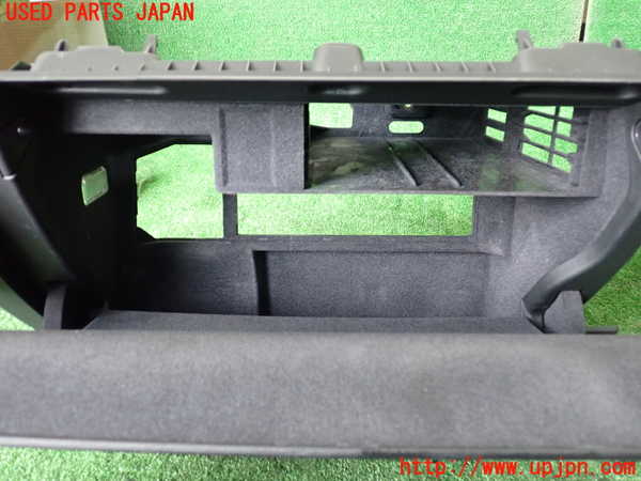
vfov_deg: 46.8
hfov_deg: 60.0
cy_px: 240
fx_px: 556
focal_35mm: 30
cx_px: 320
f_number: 2.3
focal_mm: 5.4
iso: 500
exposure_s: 1/30
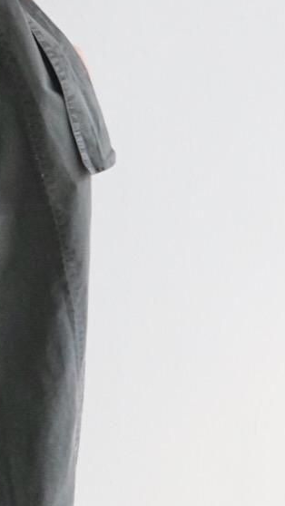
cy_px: 11
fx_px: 2041
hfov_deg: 7.7
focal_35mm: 152
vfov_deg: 14.0
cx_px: -239
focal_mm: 45
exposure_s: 1/160
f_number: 4.5
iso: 1600
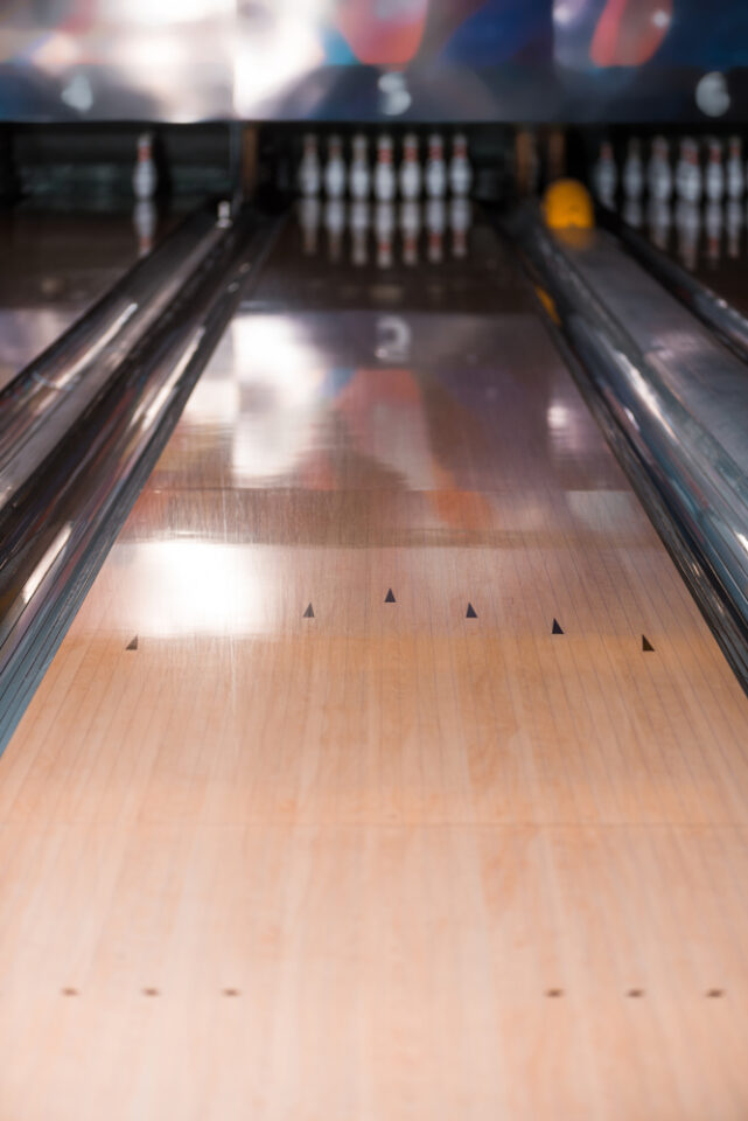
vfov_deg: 19.4
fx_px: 3269
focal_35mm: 105
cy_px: 560
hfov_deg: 13.1
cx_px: 374
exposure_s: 1/200
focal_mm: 105
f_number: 3.5
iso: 160
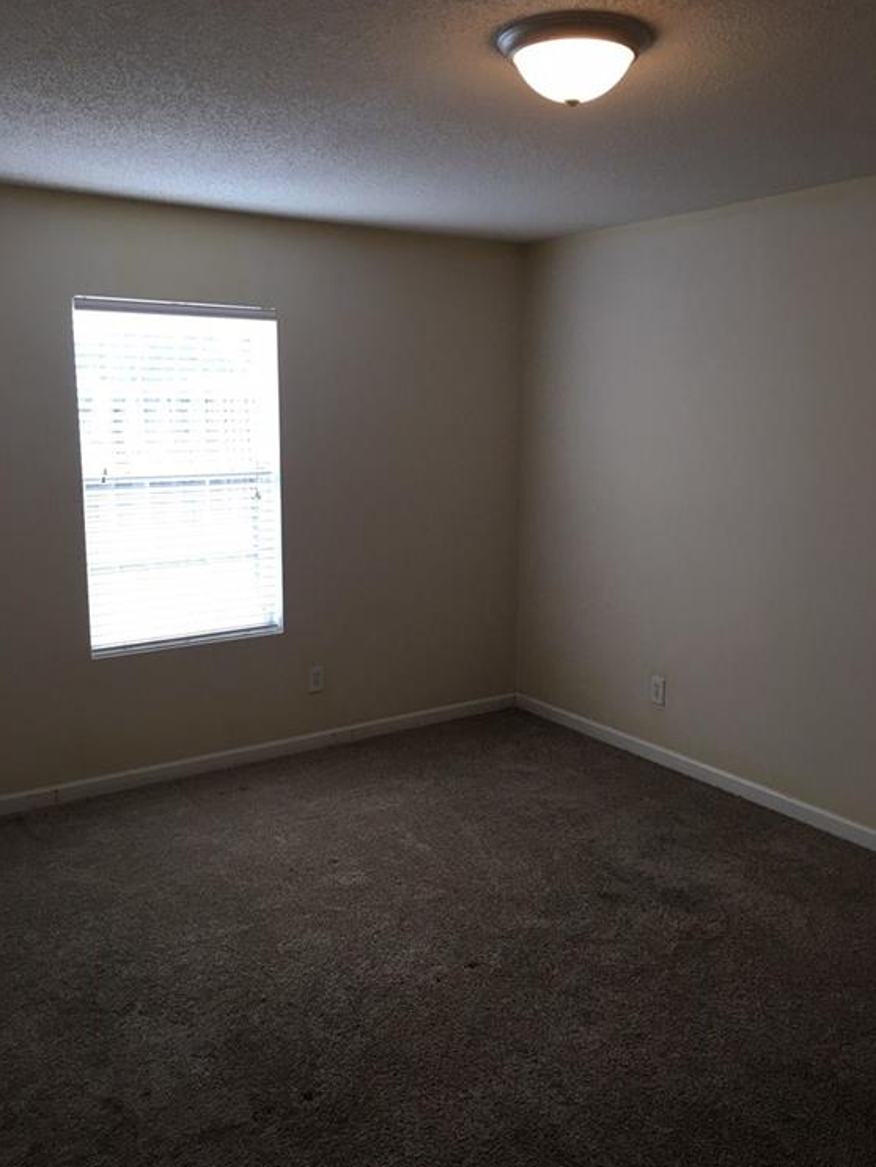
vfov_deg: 59.9
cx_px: 439
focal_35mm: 30
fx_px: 1012
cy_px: 587
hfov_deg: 46.8
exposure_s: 1/30
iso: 25
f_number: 2.2
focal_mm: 4.15
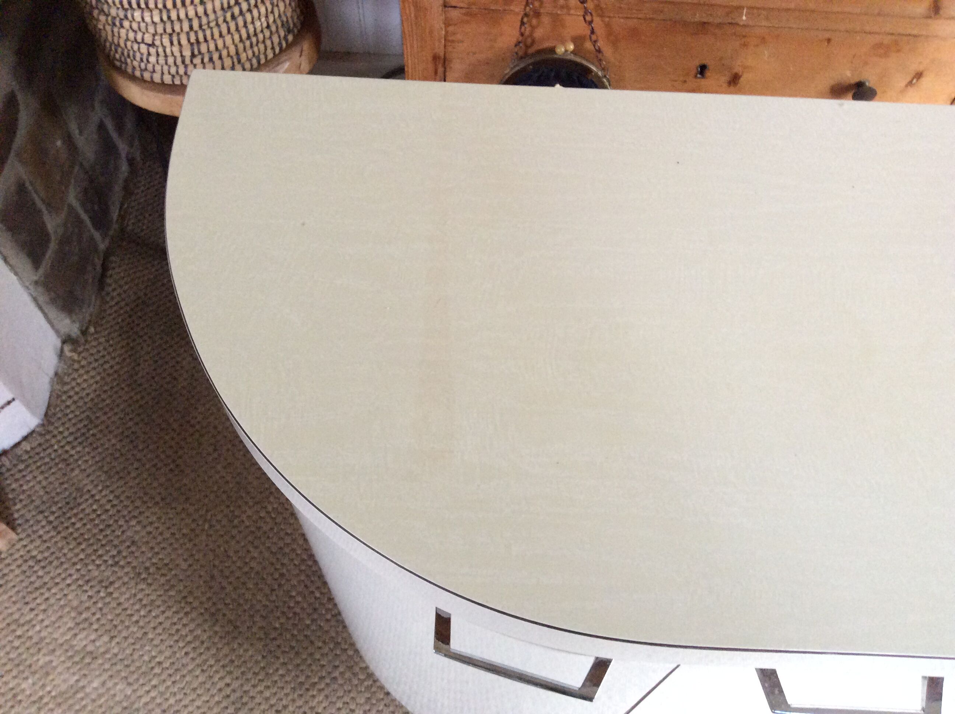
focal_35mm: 32
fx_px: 882
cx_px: 478
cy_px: 357
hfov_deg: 56.9
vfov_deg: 44.1
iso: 200
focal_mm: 3.3
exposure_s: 1/25
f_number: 2.4
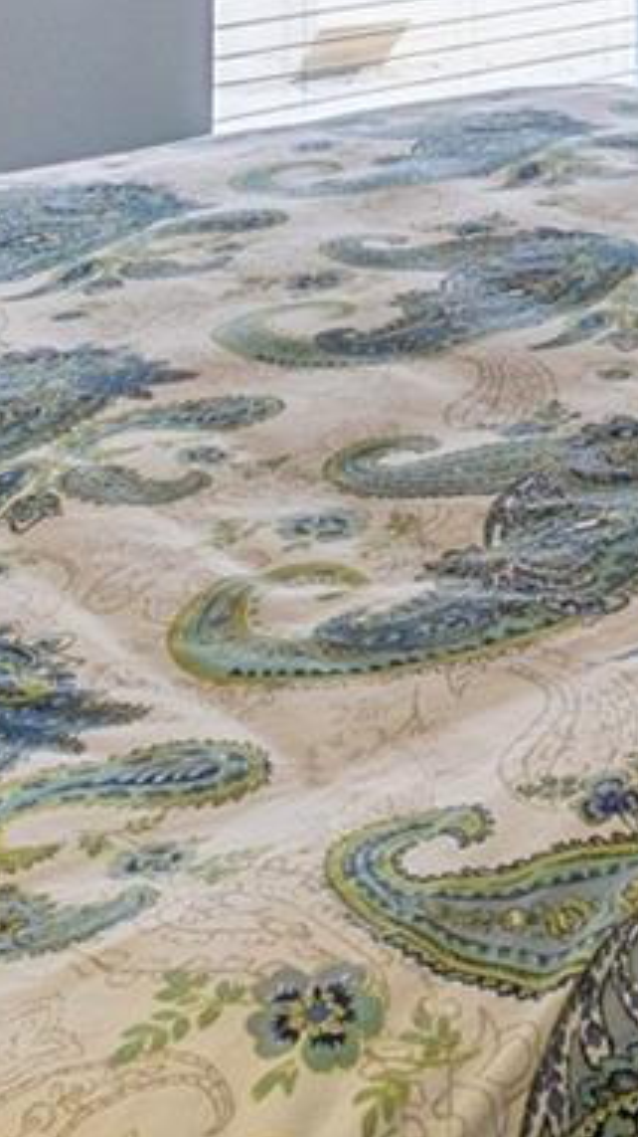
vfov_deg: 26.6
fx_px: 1987
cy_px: -373
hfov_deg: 16.6
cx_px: 963
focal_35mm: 66
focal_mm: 10
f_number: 7.1
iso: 100
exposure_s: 1/13
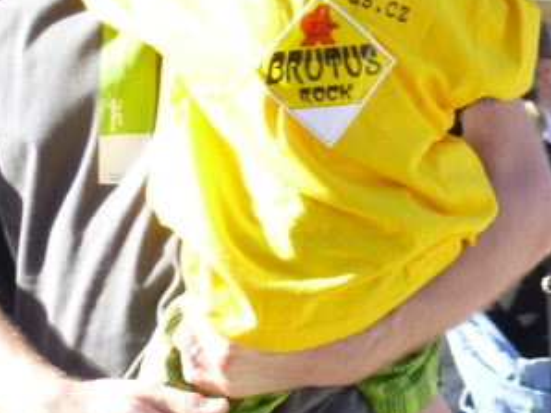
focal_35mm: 196
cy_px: -87
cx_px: 377
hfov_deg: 10.1
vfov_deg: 7.5
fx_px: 3117
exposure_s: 1/200
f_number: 4.7
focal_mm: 13.2
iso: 200
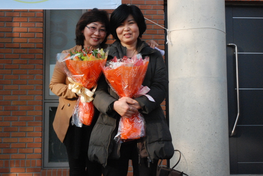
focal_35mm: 57
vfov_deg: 23.8
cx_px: 117
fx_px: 417
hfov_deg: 35.0
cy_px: 83
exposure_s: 1/500
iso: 1600
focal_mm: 34
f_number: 11
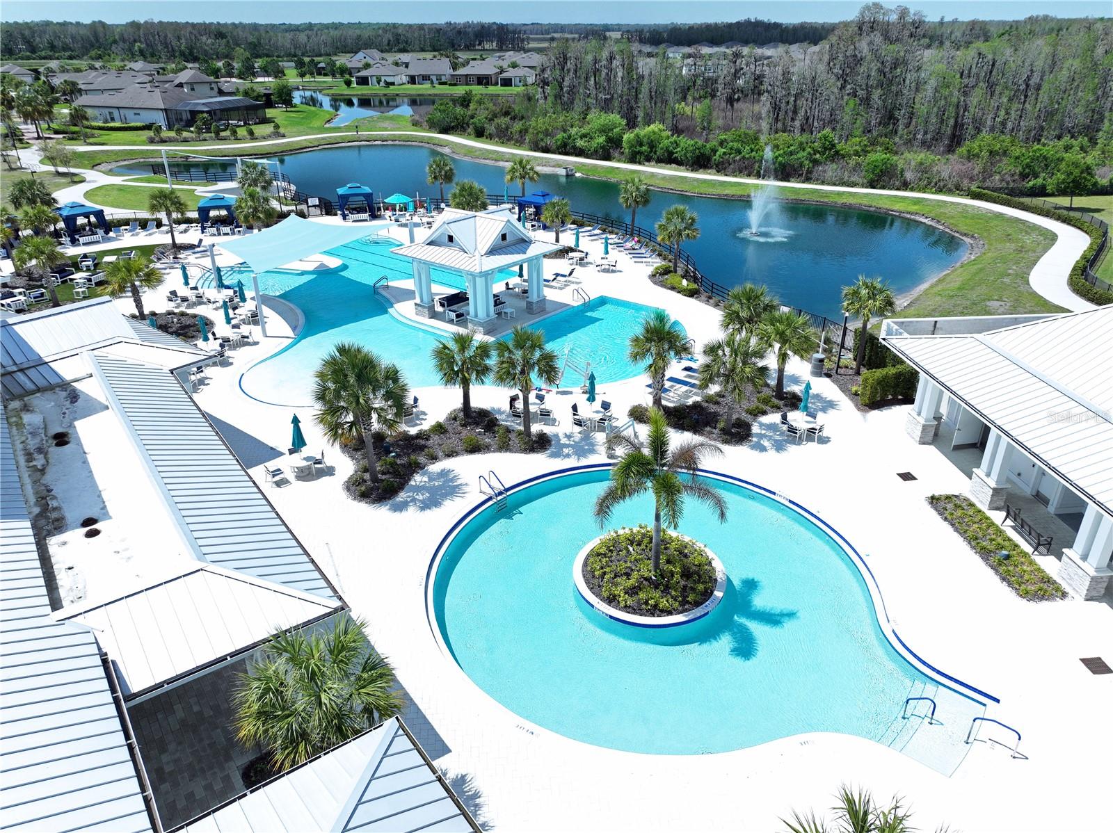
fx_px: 771
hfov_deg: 71.6
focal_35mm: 24
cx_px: 556
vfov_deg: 56.8
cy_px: 416
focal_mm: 12.29
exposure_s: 1/400
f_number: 3.2
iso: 100
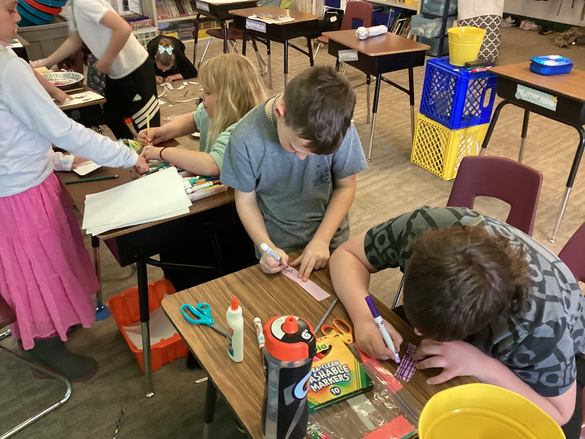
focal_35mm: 31
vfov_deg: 45.4
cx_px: 292
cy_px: 220
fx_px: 524
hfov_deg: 58.4
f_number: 2.4
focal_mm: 3.3
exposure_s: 1/40
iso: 400
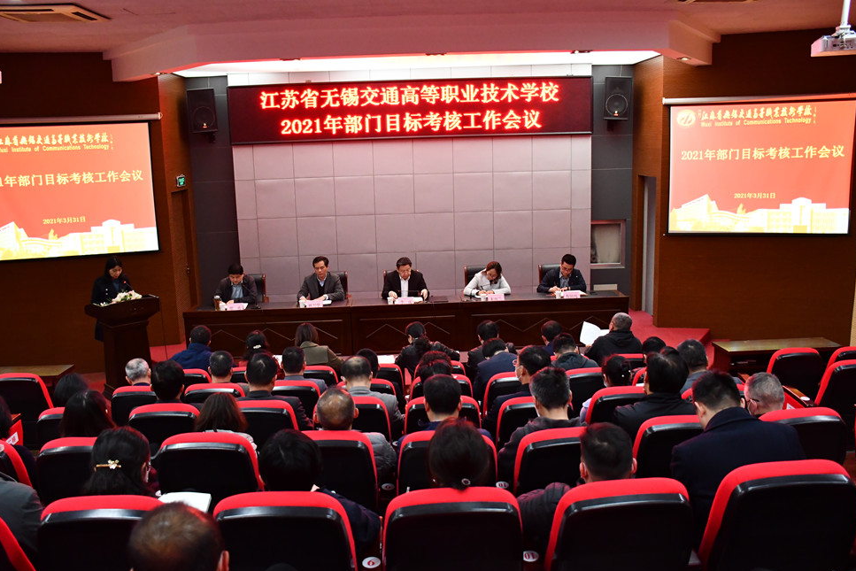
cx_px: 427
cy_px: 288
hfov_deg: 60.3
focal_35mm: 31
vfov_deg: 42.3
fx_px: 737
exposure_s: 1/125
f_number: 3.5
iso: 2800
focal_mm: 20
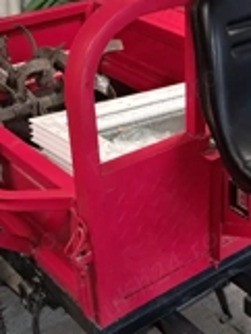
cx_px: 193
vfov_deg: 28.9
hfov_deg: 21.7
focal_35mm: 67
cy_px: 143
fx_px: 647
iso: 320
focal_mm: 4
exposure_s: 1/50
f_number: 1.8
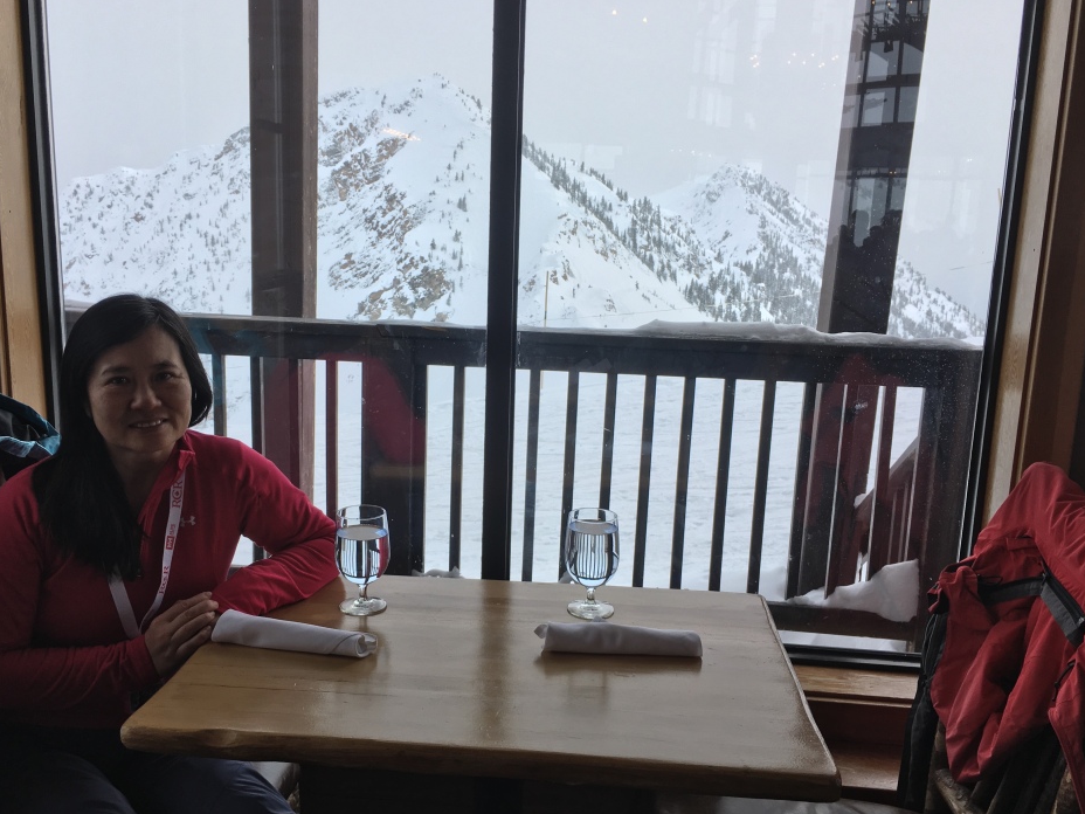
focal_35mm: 32
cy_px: 423
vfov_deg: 44.2
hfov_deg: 56.8
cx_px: 500
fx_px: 1003
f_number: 2.2
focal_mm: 4.15
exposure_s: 1/962
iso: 25
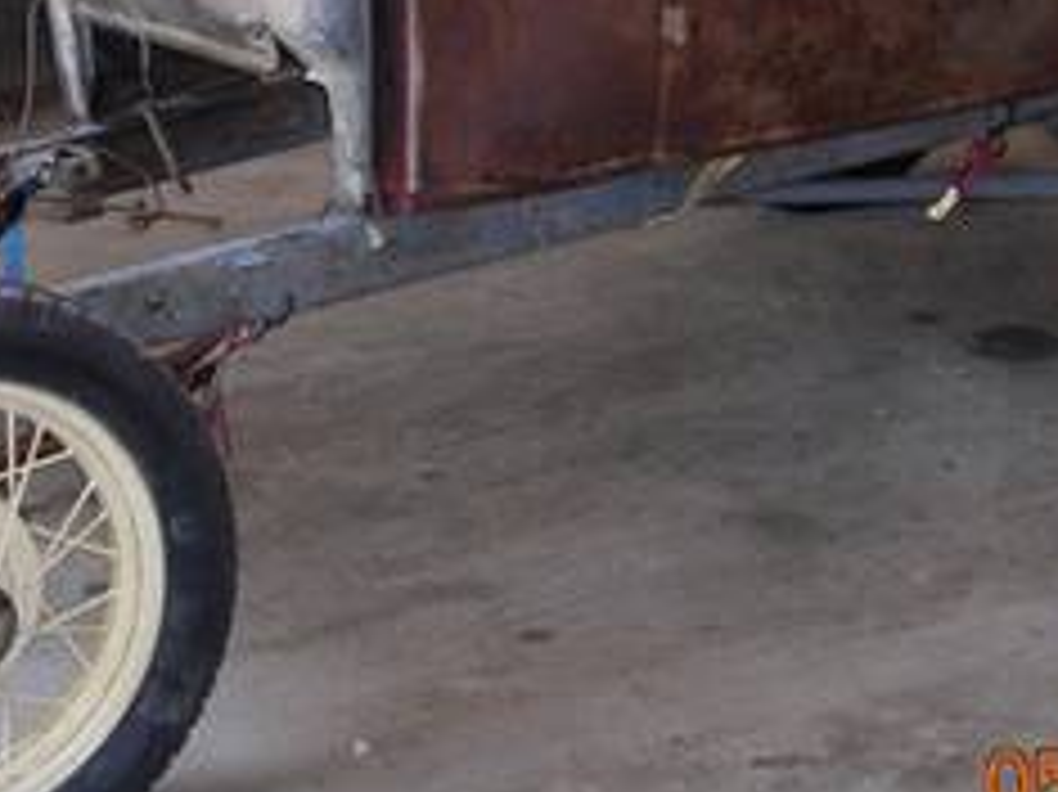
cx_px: 594
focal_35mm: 97
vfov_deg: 14.9
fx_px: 2963
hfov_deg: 20.2
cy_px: -18
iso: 168
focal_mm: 6.3
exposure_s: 1/60
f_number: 3.2
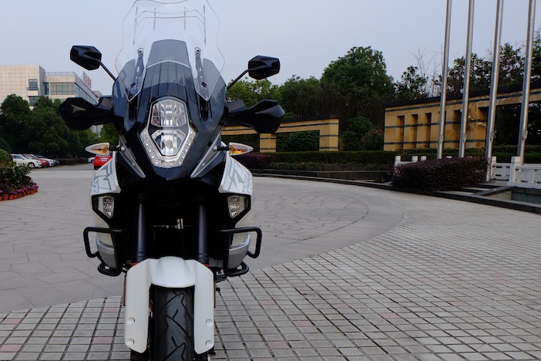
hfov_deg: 53.1
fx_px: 526
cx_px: 170
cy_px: 226
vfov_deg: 37.6
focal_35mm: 35
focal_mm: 16
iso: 400
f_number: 6.4
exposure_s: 1/420
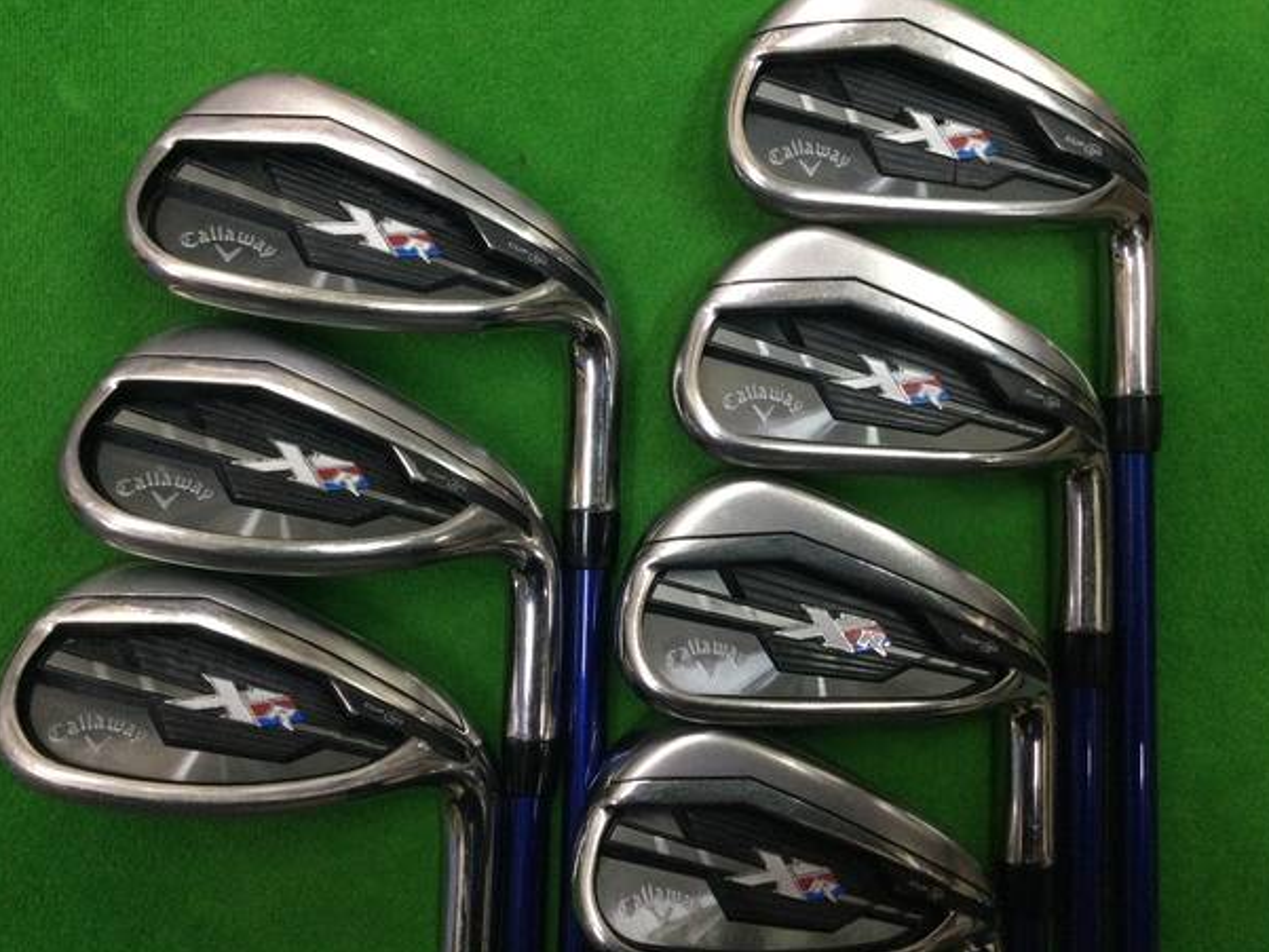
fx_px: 1210
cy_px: 469
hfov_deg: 55.3
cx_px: 621
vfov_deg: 43.0
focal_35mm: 33
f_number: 2.4
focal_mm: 3.3
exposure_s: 1/30
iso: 125
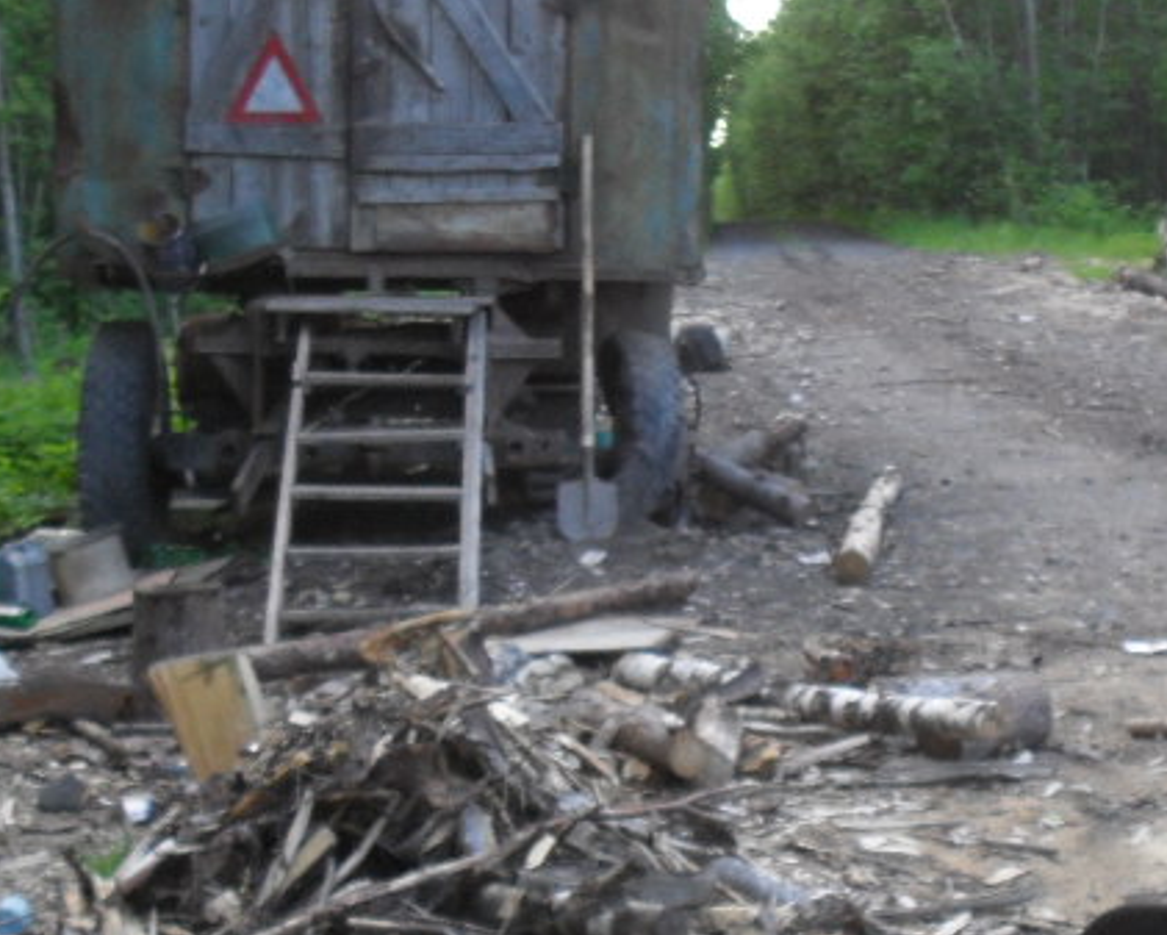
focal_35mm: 83
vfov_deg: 18.3
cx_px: 865
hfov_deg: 22.8
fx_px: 2867
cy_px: 766
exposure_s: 1/90
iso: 100
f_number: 3.2
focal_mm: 6.3
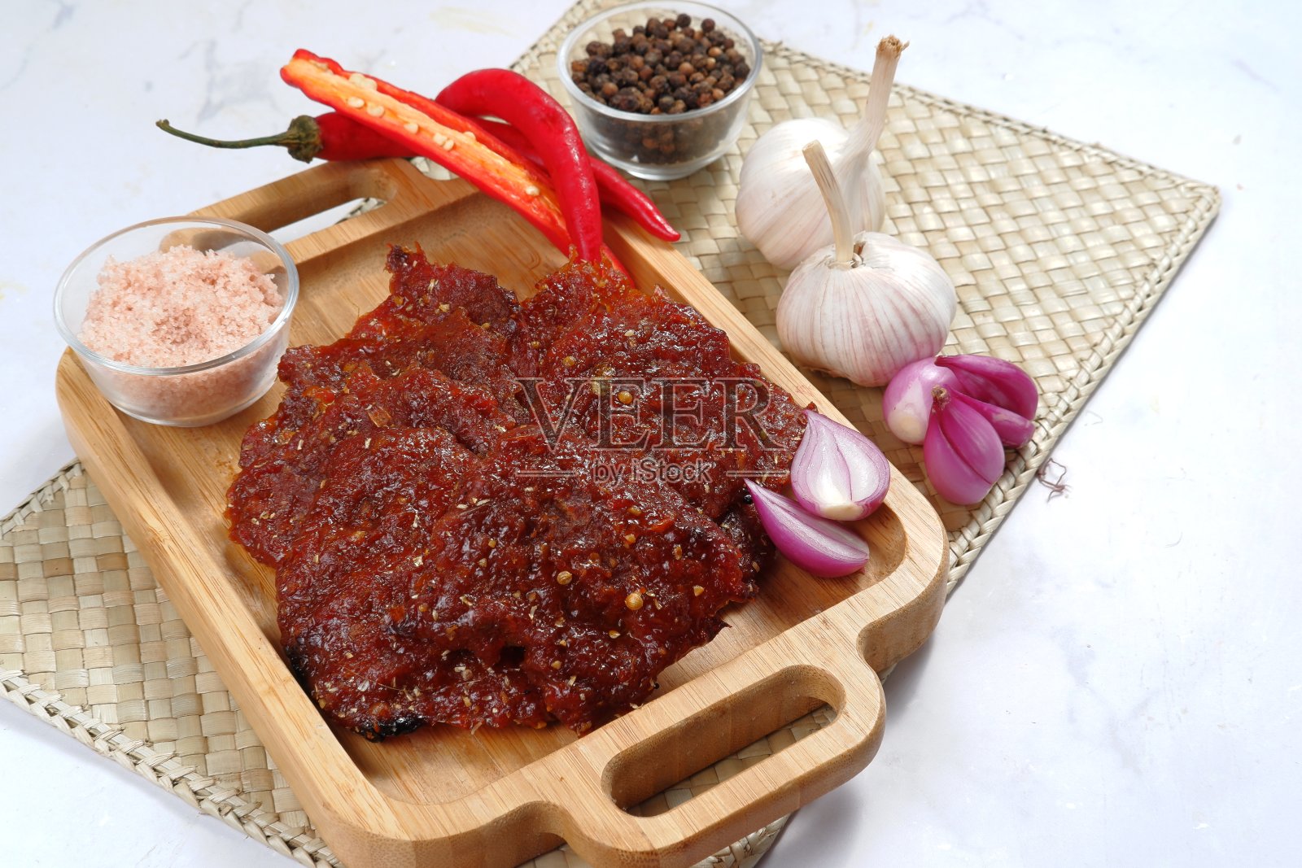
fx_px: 1917
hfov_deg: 37.5
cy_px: 434
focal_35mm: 53
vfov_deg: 25.5
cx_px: 651
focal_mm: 35
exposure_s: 1/125
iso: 100
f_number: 11
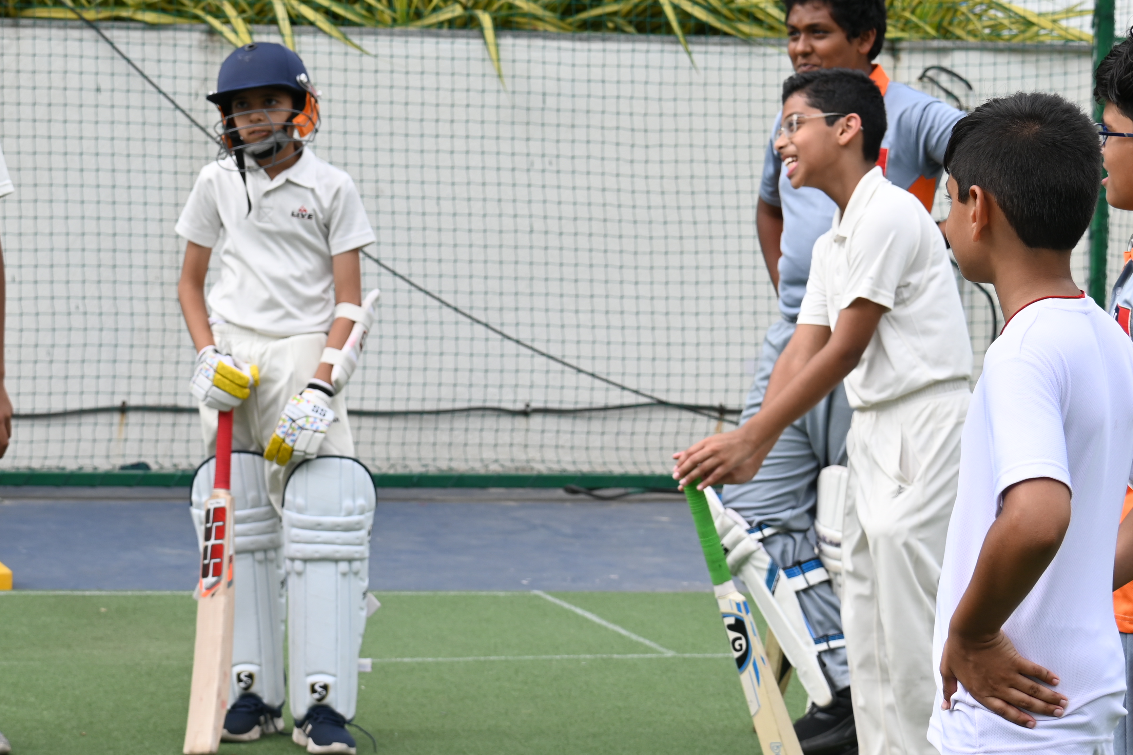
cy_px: 249
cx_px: 444
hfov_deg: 16.4
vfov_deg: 11.0
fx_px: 3934
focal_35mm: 125
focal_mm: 50
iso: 100
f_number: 6.3
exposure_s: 1/160
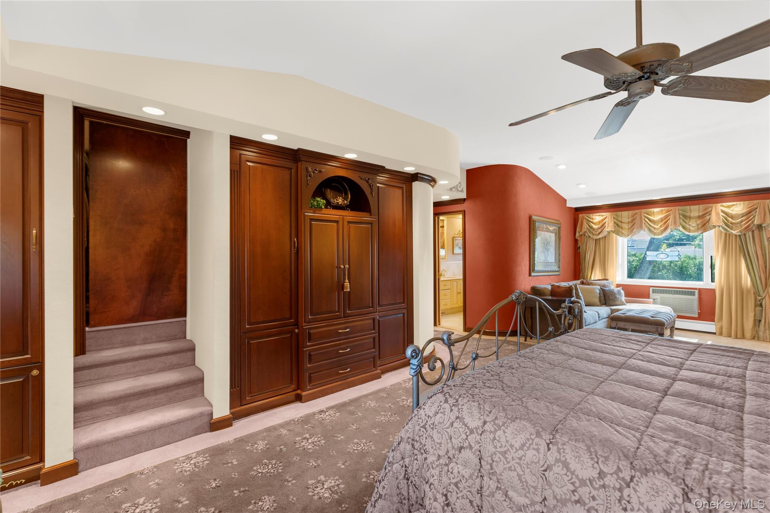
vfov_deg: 73.7
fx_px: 342
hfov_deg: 96.7
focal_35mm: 16
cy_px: 256
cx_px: 385
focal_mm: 16
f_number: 7.1
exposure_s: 1/80
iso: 800
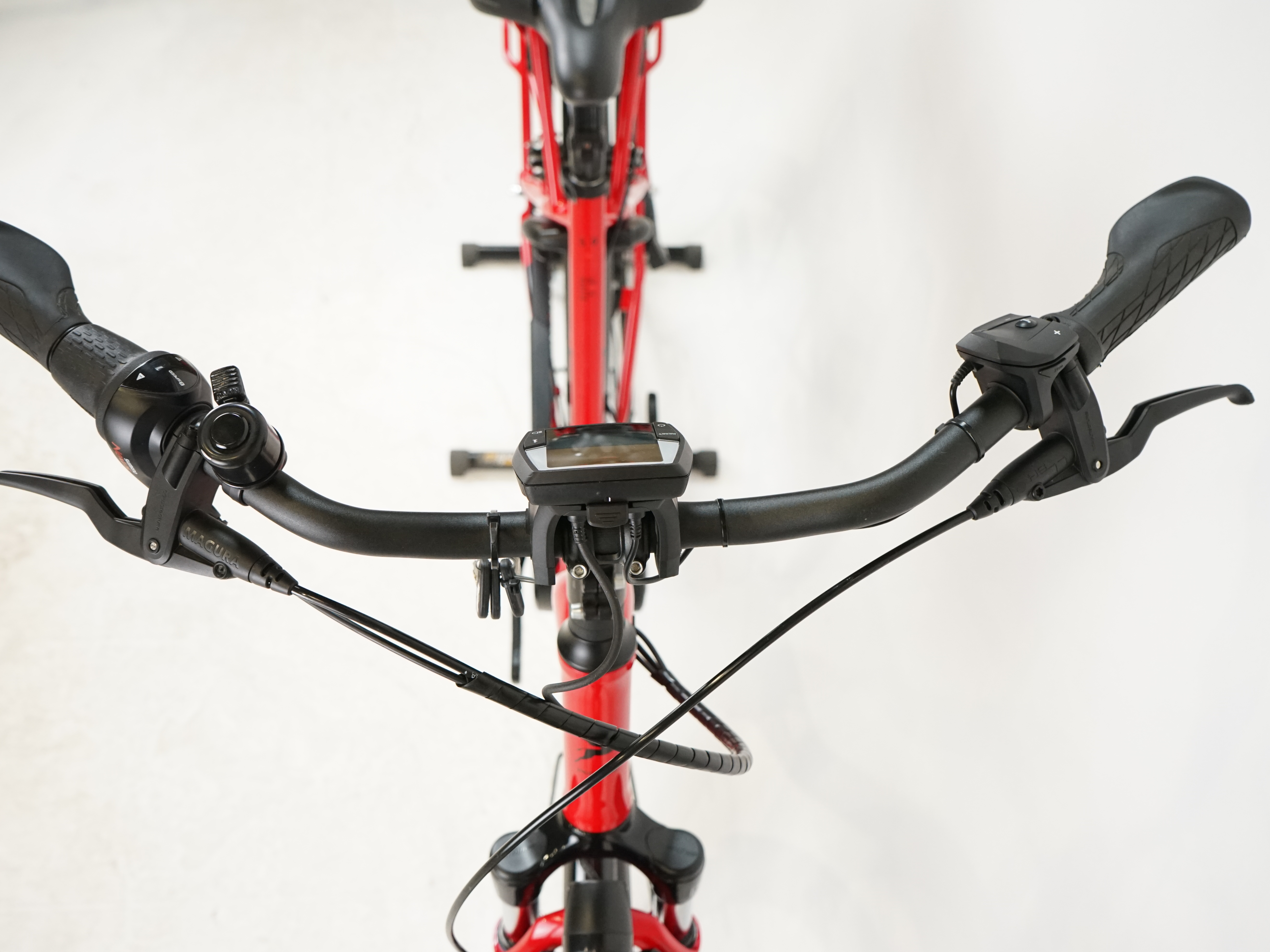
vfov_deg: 41.8
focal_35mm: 34
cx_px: 613
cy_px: 479
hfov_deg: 53.9
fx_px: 1247
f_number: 5.6
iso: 2500
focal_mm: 31
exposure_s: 1/200
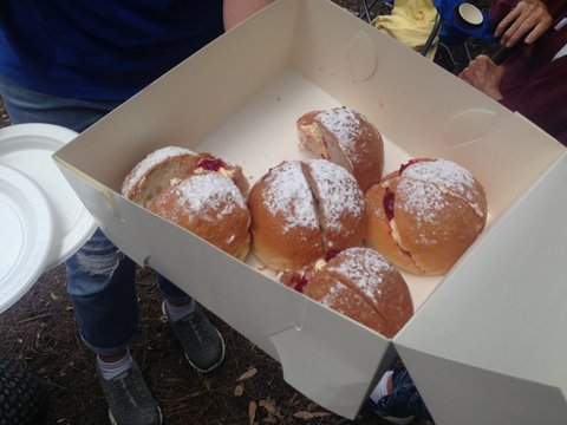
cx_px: 284
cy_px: 212
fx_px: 541
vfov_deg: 42.9
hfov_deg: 55.4
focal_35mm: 33
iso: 50
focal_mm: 4.12
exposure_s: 1/337
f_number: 2.4
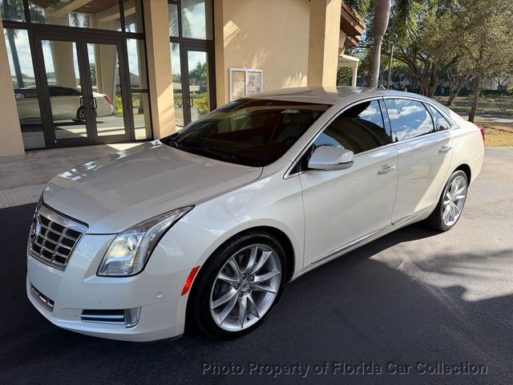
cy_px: 192
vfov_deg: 56.8
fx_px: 356
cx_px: 256
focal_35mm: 24
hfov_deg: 71.6
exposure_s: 1/1618
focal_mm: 6.76
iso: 80
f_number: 1.78
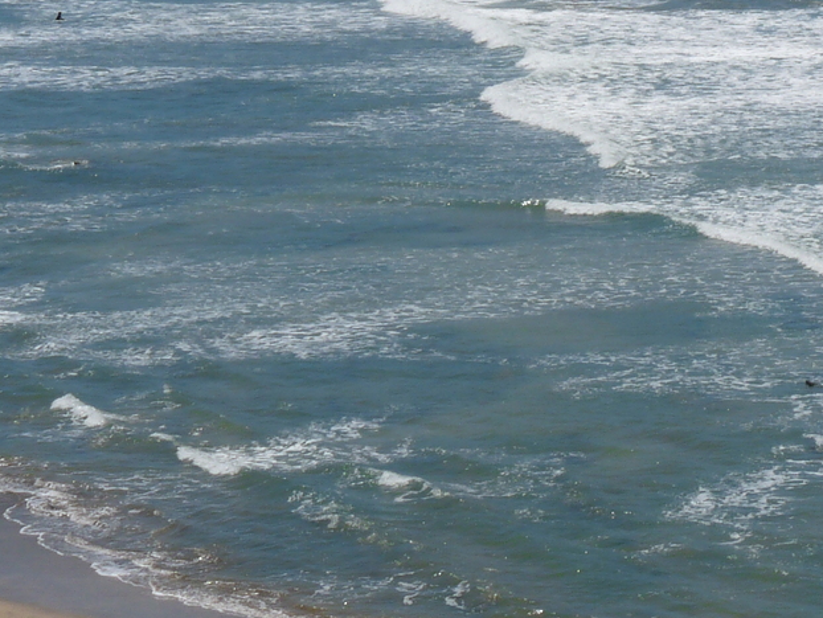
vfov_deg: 8.2
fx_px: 4281
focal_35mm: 180
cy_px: -87
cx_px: 984
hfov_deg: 10.8
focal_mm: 12.4
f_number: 8
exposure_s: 1/640
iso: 100
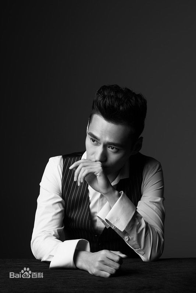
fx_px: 694
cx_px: 98
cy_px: 146
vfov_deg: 23.9
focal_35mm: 85
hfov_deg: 16.1
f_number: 7.1
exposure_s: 1/125
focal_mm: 85
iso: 125
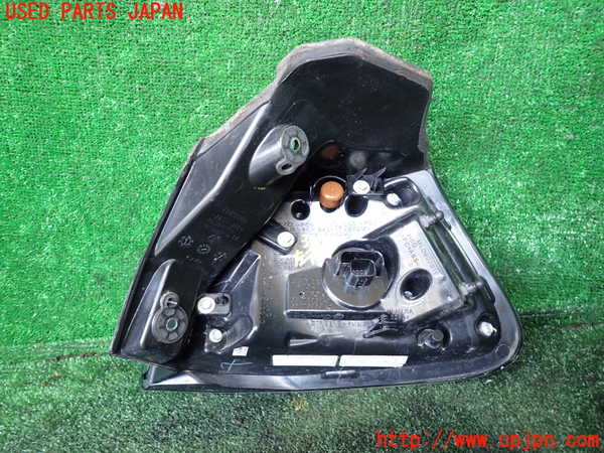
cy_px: 226
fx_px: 436
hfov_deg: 69.4
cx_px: 302
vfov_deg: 54.9
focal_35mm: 25
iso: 200
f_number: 2
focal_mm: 4.5
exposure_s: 1/50
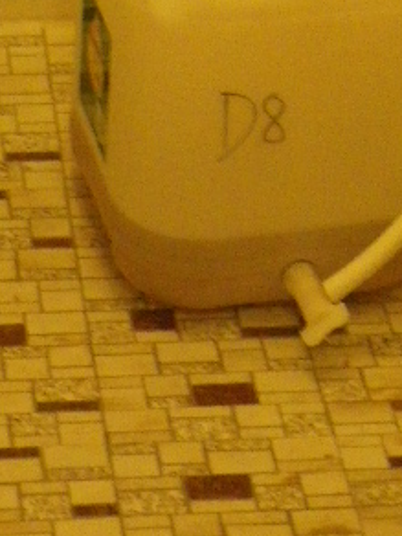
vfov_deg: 10.5
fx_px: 2772
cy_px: -384
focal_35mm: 179
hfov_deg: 8.2
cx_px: -46
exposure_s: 1/10
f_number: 4.4
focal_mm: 9.1
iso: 800
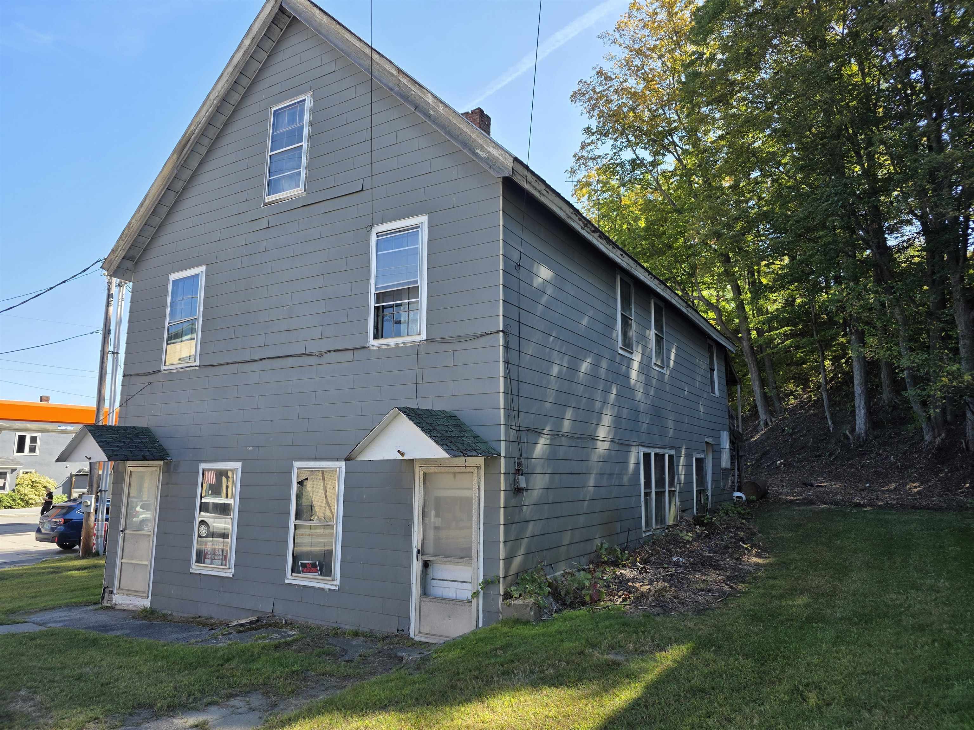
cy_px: 365
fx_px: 647
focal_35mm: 23
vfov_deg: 58.9
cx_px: 487
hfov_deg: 73.9
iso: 80
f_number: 1.7
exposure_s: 1/1780
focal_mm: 6.3
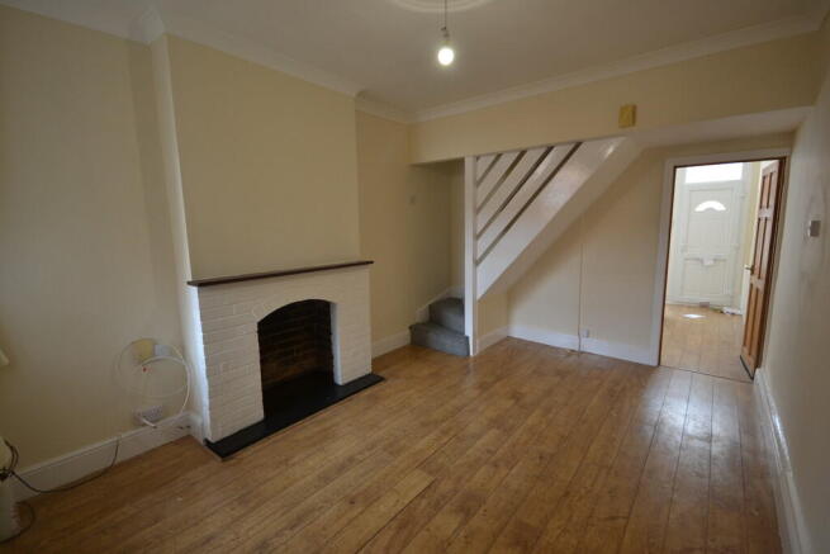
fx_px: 346
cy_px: 277
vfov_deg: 77.4
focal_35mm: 15
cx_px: 415
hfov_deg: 100.4
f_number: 4
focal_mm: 10
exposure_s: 1/60
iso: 400
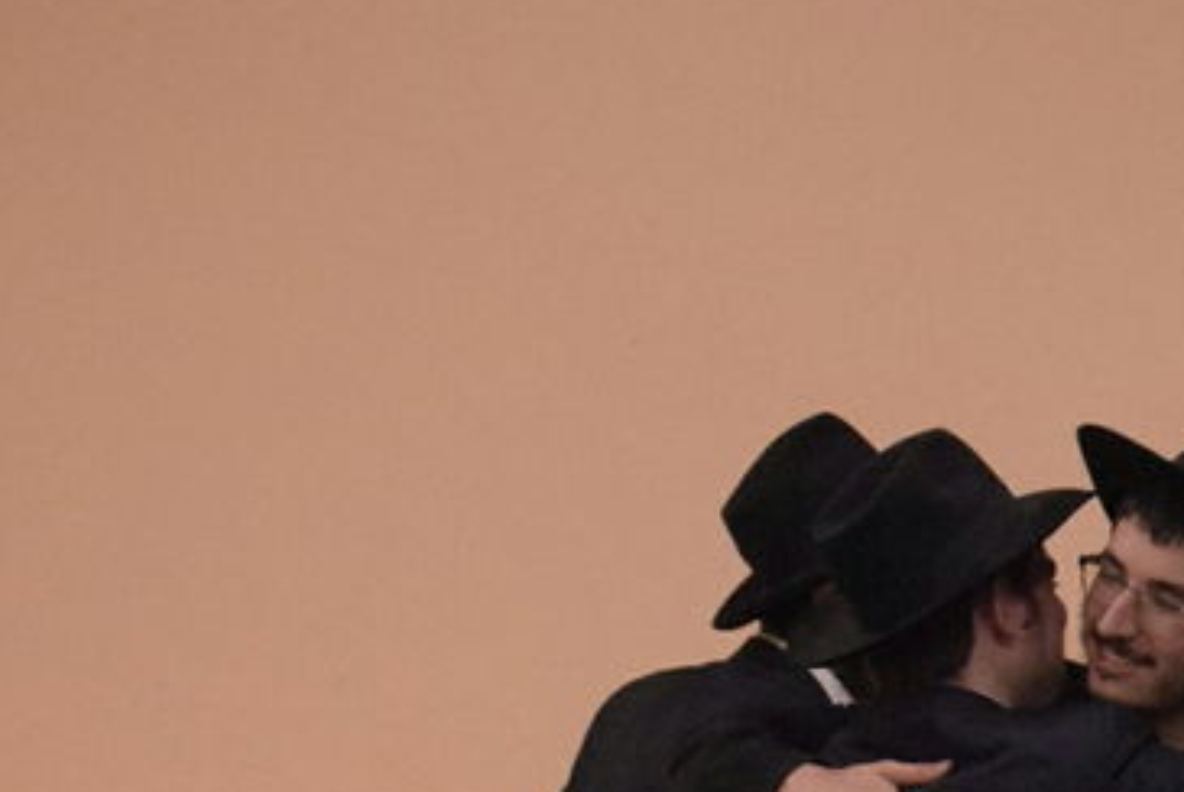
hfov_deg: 13.9
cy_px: 771
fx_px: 4542
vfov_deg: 9.9
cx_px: 1791
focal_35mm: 138
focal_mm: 24
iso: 3600
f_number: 5.6
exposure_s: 1/160
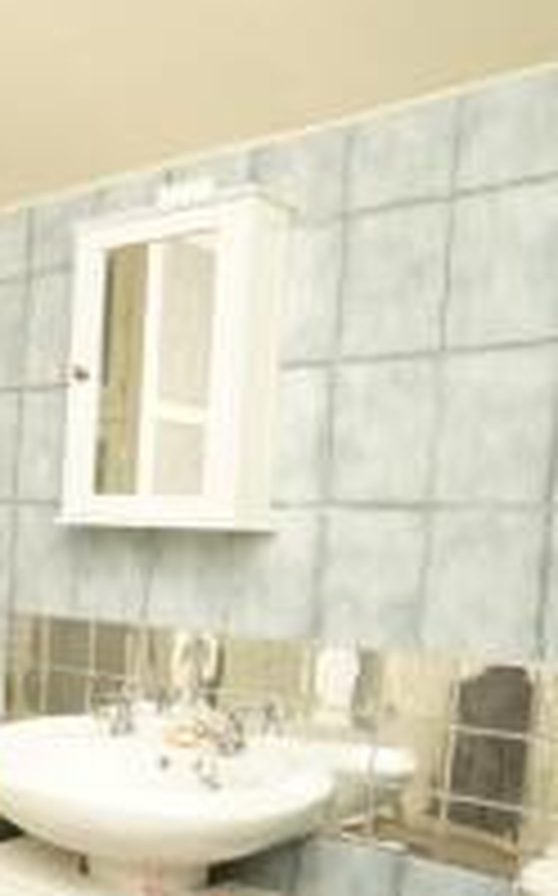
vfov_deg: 48.3
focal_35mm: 40
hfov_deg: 26.0
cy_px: 597
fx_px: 981
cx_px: -207
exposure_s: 1/60
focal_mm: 11
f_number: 9
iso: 2000
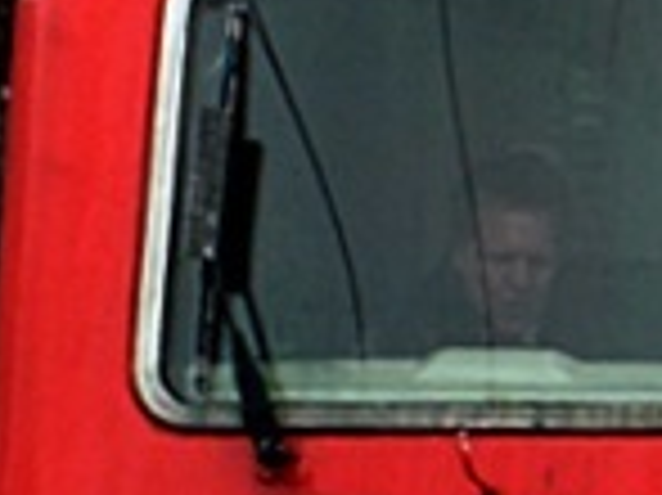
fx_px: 16223
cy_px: 608
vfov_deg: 1.7
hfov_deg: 2.3
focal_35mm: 849
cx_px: 1581
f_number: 5.4
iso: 100
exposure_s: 1/30
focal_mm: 21.8
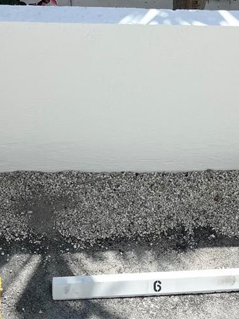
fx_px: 580
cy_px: 273
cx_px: 148
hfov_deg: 23.2
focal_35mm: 63
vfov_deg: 29.7
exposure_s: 1/5882
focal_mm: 5.7
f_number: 1.5
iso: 50
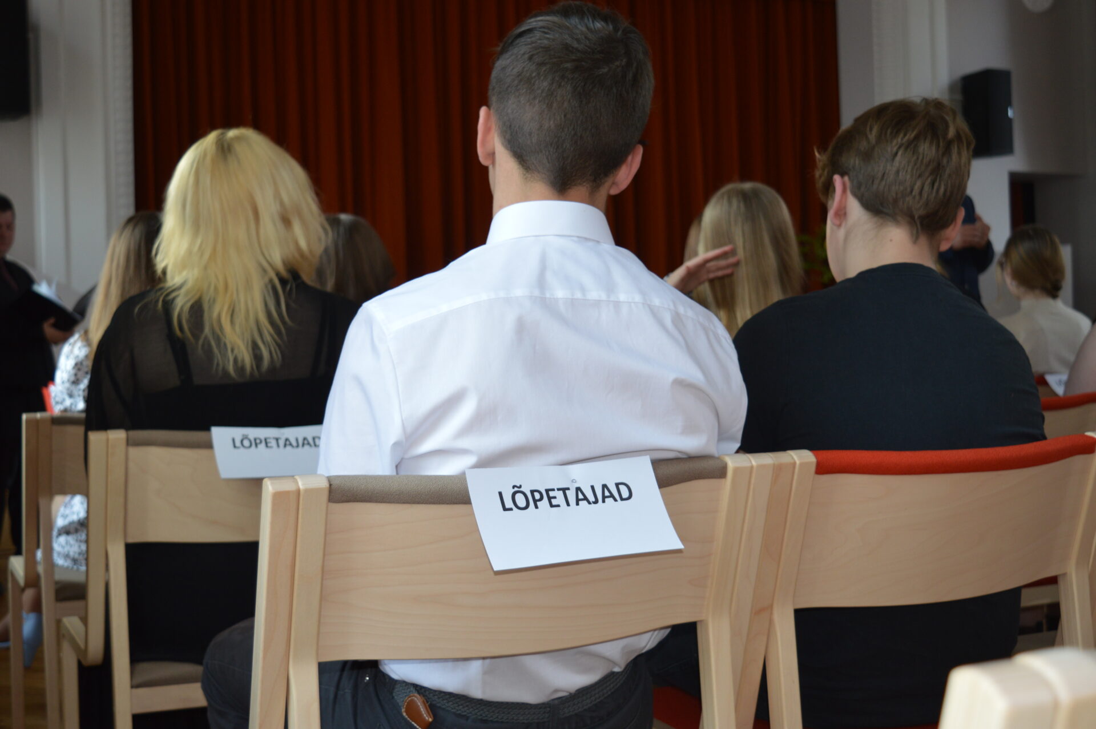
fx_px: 1460
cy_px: 364
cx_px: 548
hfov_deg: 41.1
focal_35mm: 48
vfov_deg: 28.0
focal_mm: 32
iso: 400
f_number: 4.5
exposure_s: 1/60
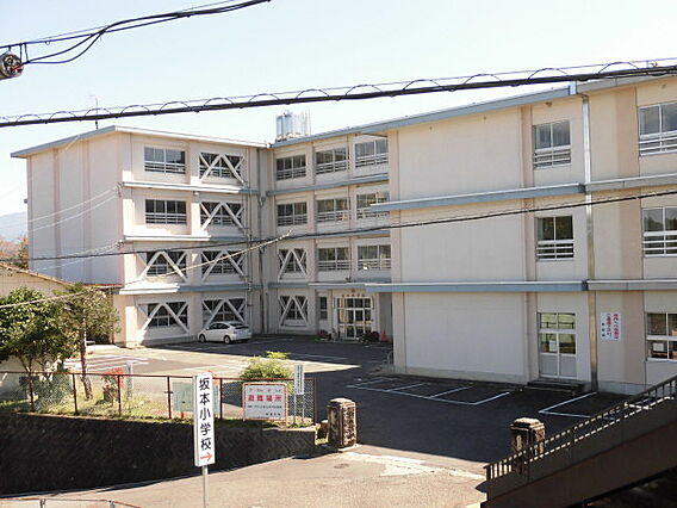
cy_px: 254
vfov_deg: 33.6
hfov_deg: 43.9
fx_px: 841
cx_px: 338
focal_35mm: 43
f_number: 3.8
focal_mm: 7.72
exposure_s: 1/400
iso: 100
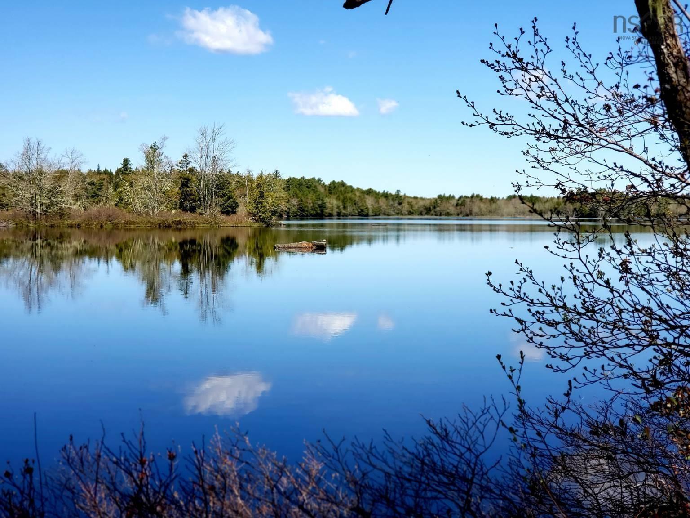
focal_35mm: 52
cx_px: 345
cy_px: 259
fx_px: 1037
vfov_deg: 28.0
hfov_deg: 36.8
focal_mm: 6
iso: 32
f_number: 2.4
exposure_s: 1/714
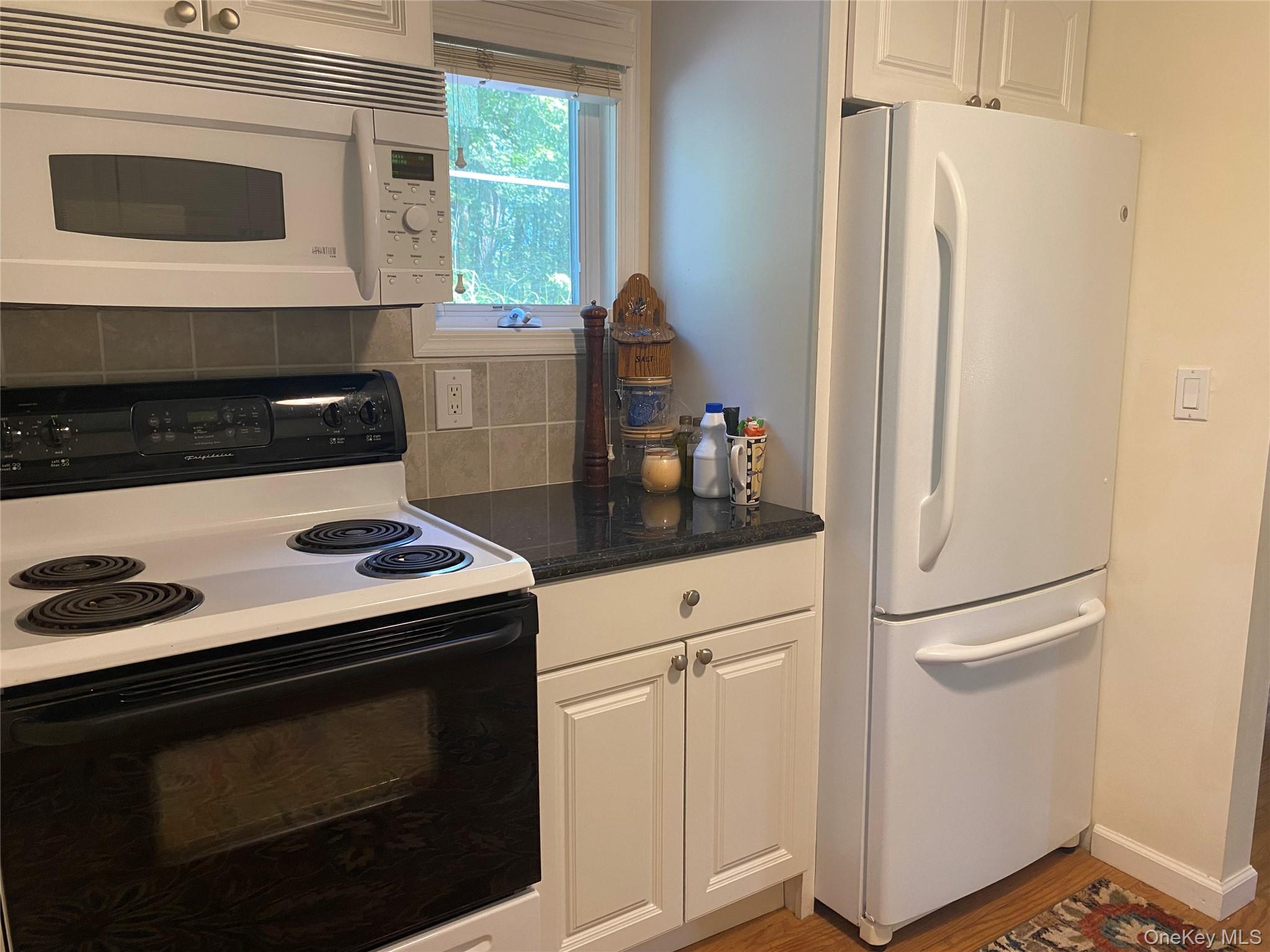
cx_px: 635
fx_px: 954
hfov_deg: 67.3
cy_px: 476
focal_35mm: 26
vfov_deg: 53.1
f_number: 1.8
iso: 125
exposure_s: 1/60
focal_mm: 4.25
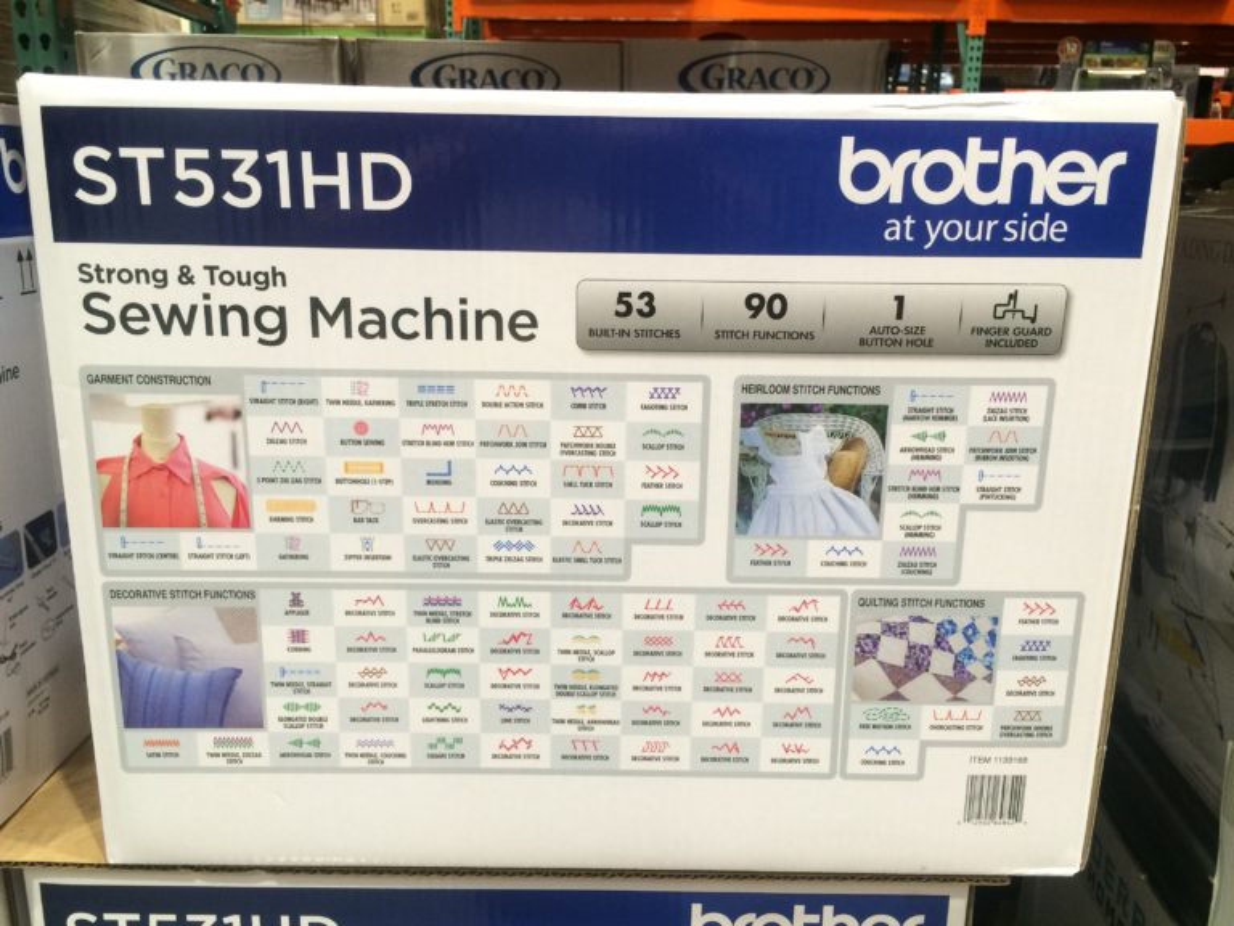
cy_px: 463
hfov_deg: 61.7
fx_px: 1034
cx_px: 617
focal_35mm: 29
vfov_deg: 48.2
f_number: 2.2
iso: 80
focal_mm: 4.15
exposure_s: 1/30
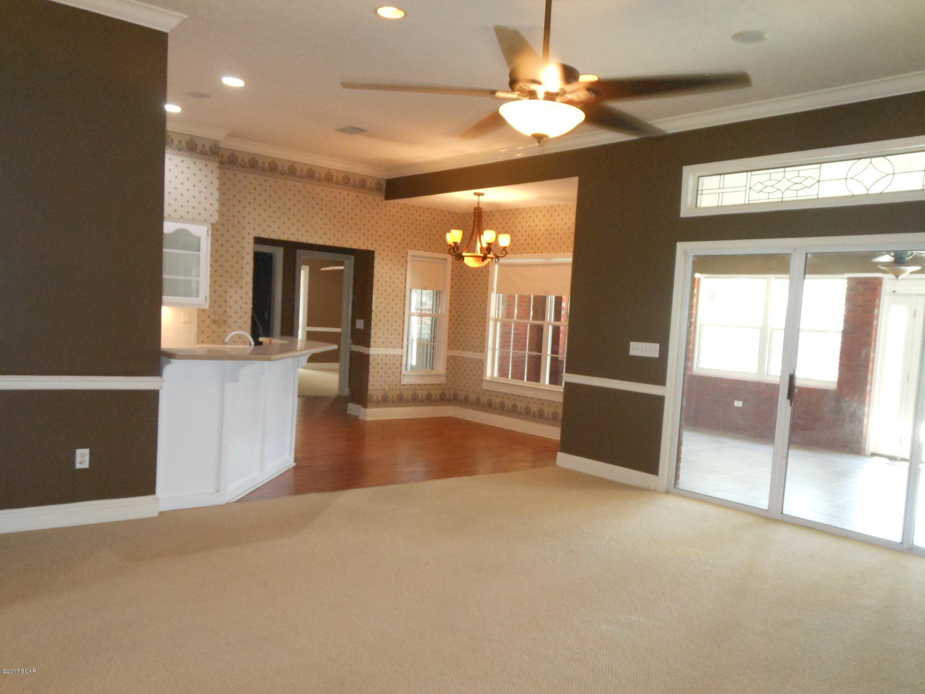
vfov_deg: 48.2
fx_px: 775
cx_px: 462
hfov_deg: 61.7
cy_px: 347
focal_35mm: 29
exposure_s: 1/25
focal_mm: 5.2
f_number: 3.3
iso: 500
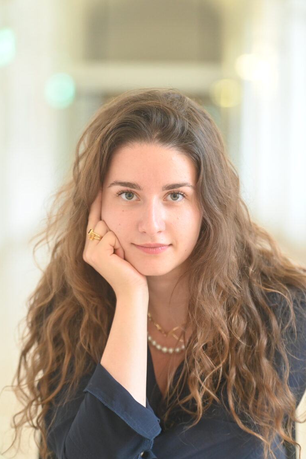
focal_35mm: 126
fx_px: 1606
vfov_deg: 16.3
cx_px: 153
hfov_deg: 10.9
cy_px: 231
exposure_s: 1/320
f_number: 2.8
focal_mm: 125
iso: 3200
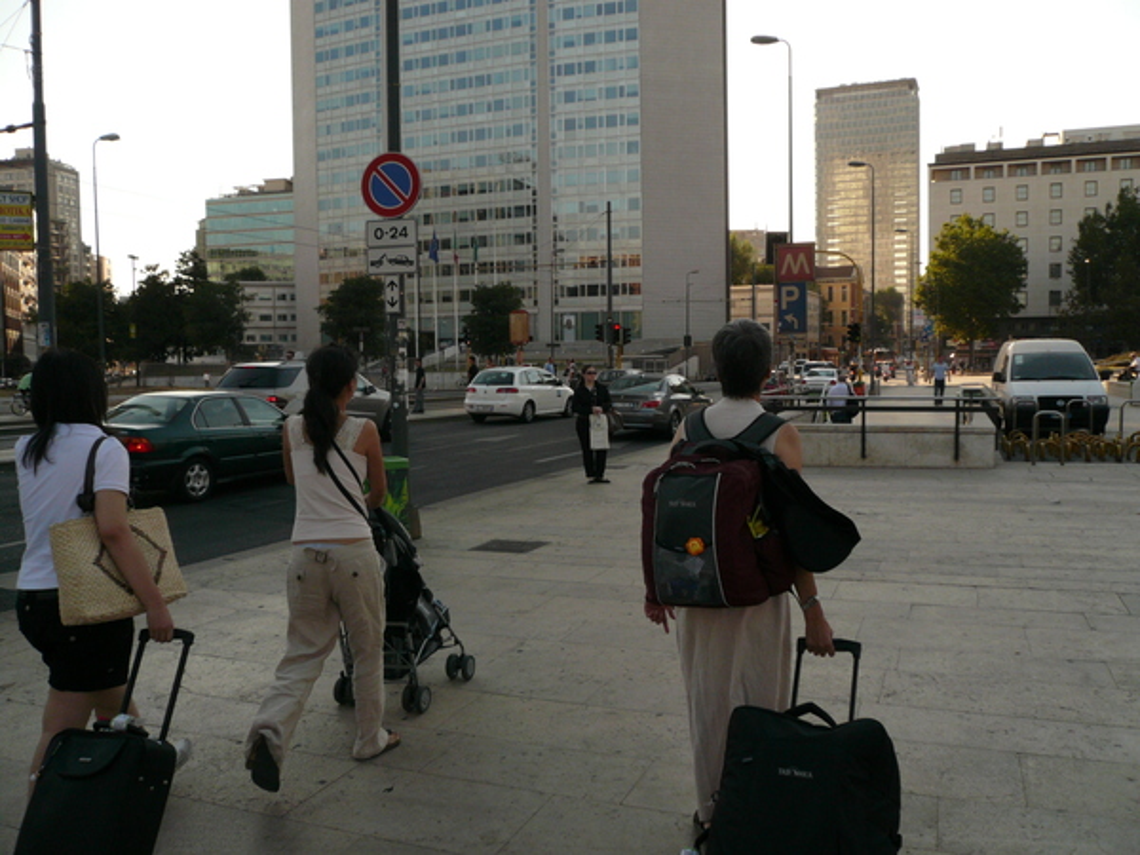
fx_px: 922
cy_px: 428
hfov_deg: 63.4
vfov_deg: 49.7
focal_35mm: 28
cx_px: 570
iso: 100
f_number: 2.8
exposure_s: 1/800
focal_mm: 4.6
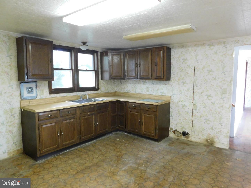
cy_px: 94
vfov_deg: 56.8
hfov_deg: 71.6
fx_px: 174
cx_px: 126
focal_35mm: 24
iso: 400
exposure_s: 1/10
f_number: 3
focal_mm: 4.1
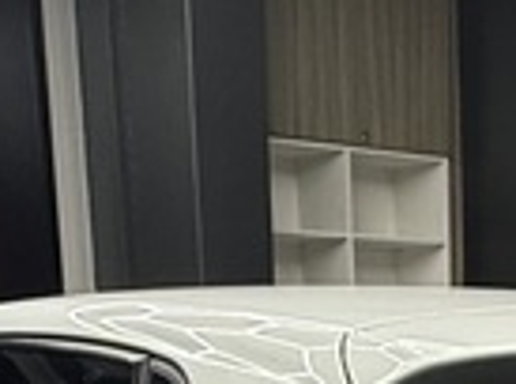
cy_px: 738
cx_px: 614
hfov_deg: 17.9
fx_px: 1561
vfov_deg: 12.5
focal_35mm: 105
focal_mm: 2.22
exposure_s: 1/100
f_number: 2.2
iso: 125
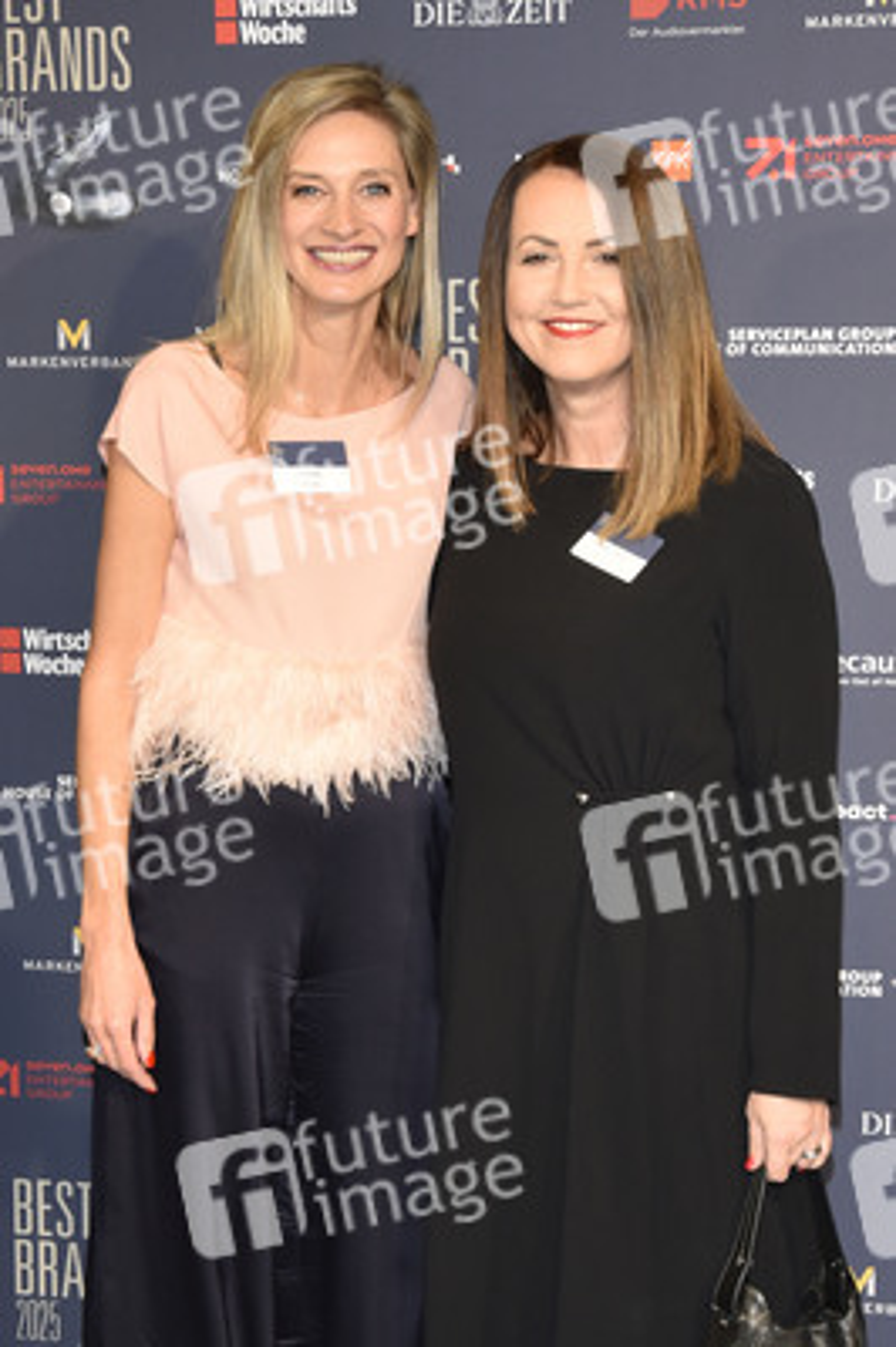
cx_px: 448
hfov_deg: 31.8
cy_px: 674
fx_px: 1571
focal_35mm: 42
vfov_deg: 46.4
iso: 1250
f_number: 7.1
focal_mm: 42
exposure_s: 1/200
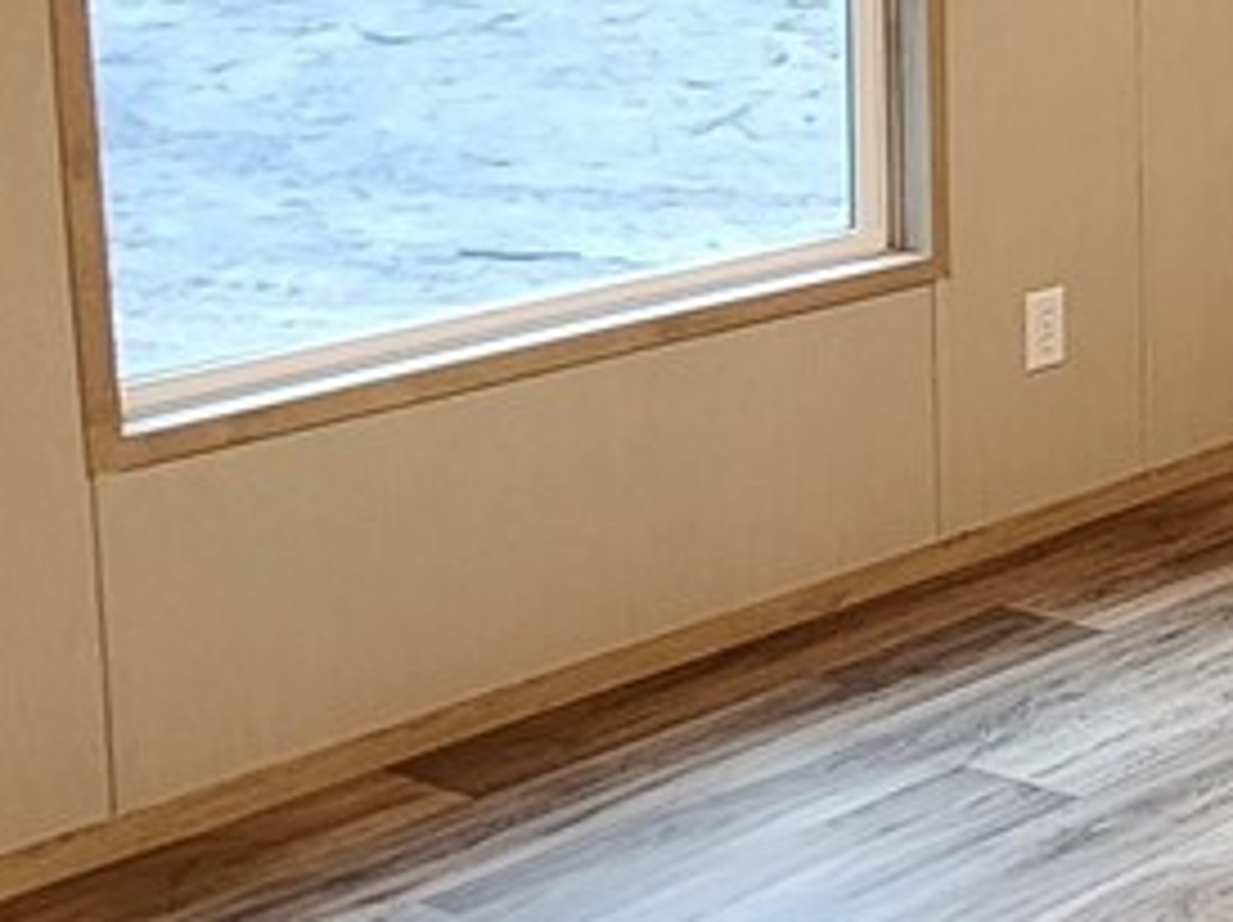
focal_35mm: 76
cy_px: 90
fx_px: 2705
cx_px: 2020
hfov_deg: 20.5
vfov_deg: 19.0
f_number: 2.2
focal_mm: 2.2
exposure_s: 1/30
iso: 320
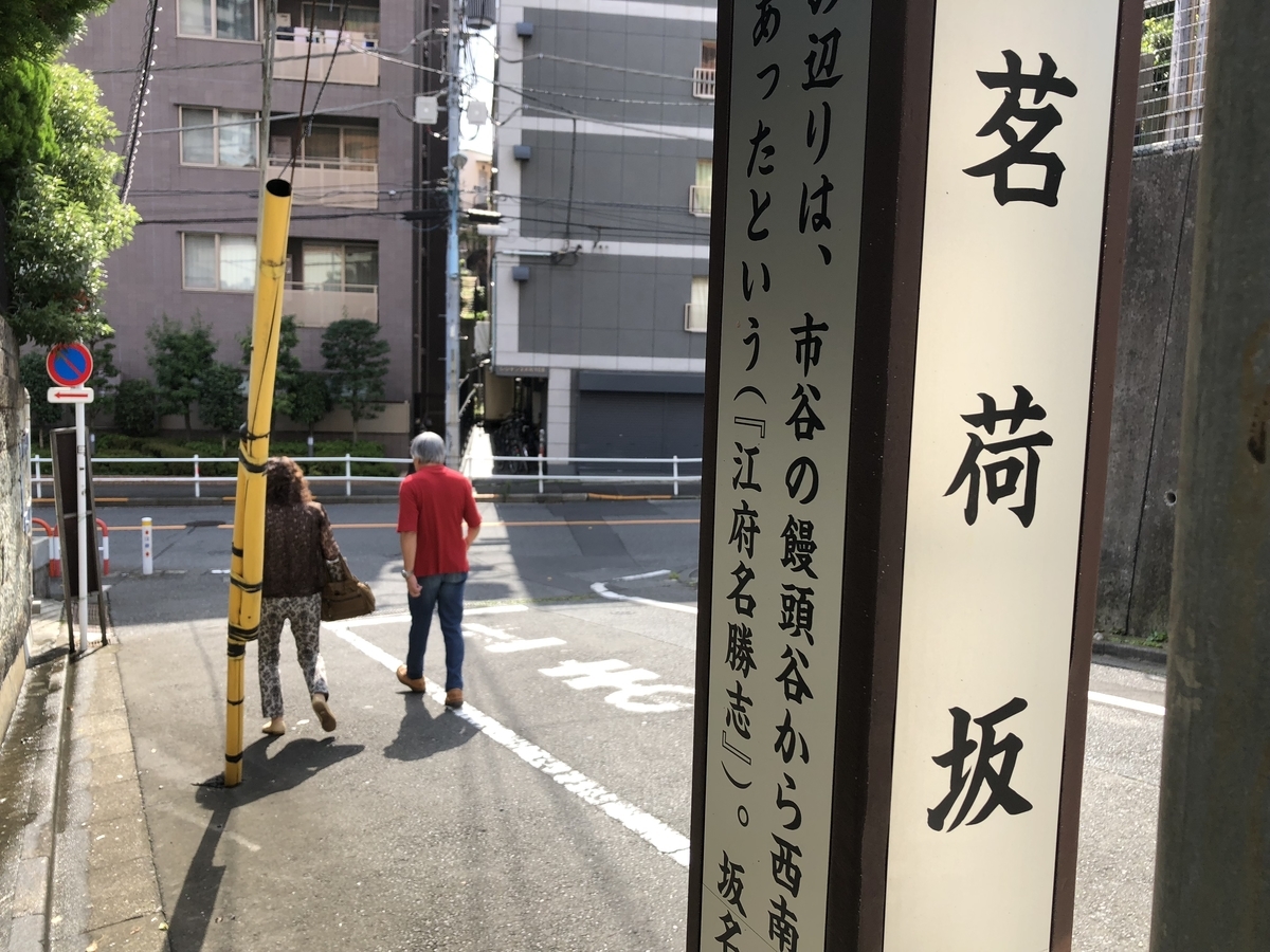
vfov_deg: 49.7
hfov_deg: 63.4
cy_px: 476
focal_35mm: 28
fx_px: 1027
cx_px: 635
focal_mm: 3.99
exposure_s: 1/552
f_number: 1.8
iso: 20
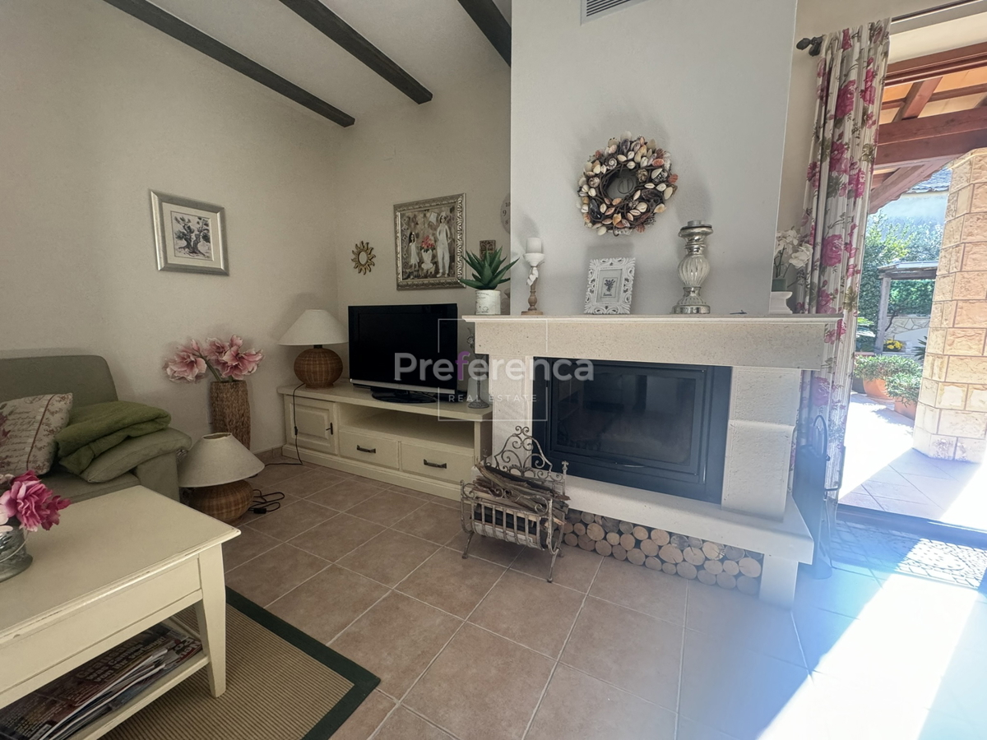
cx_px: 494
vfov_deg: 85.7
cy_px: 370
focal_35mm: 14
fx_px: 399
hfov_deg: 102.1
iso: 250
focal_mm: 2.22
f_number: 2.2
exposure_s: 1/100
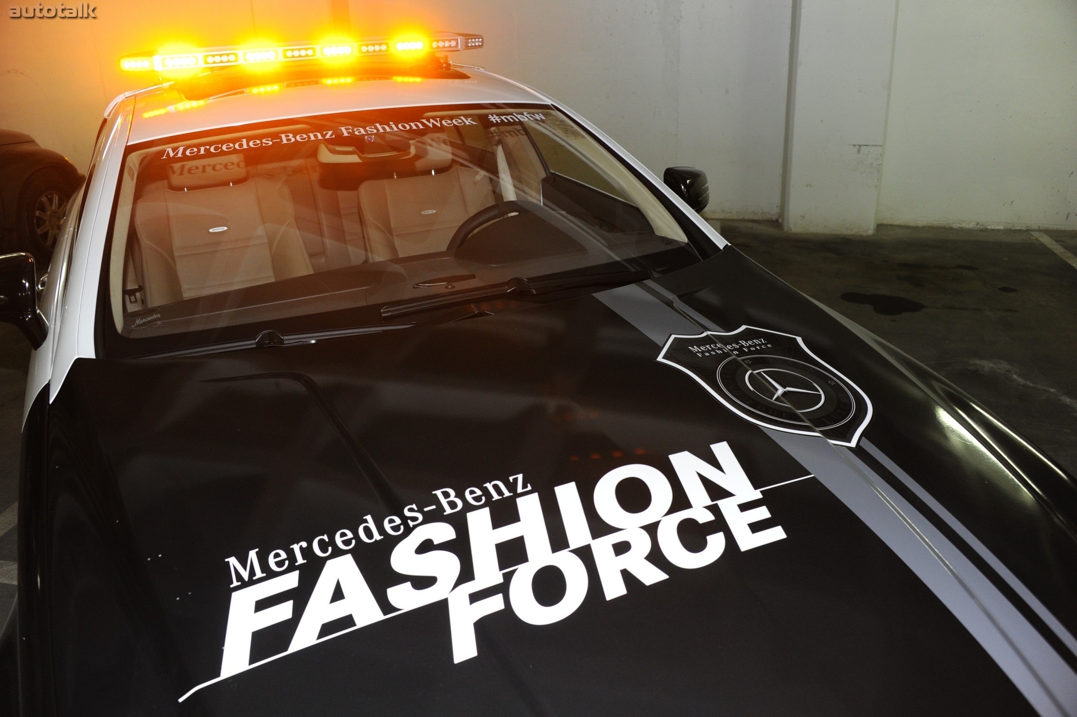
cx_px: 538
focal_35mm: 28
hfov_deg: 65.5
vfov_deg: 46.3
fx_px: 837
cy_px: 358
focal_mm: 28
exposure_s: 1/100
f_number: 6.3
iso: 2000
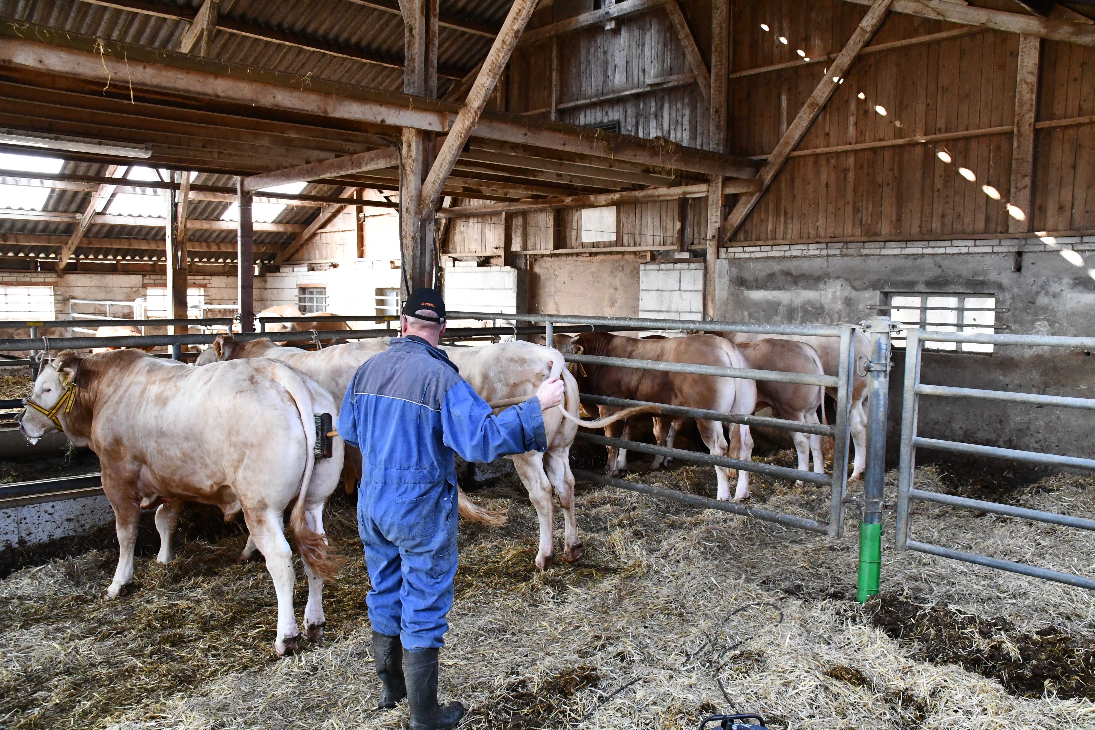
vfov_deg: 47.9
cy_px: 365
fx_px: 821
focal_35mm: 27
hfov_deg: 67.4
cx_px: 548
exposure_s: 1/200
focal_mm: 18
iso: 4000
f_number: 7.1
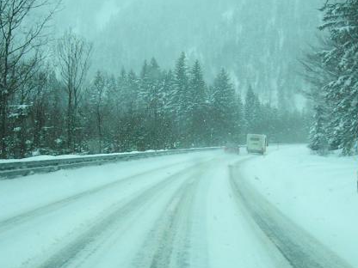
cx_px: 186
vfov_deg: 20.1
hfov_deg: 26.7
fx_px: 755
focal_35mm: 73
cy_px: 172
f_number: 3.2
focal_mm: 6.3
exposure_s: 1/334
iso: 50
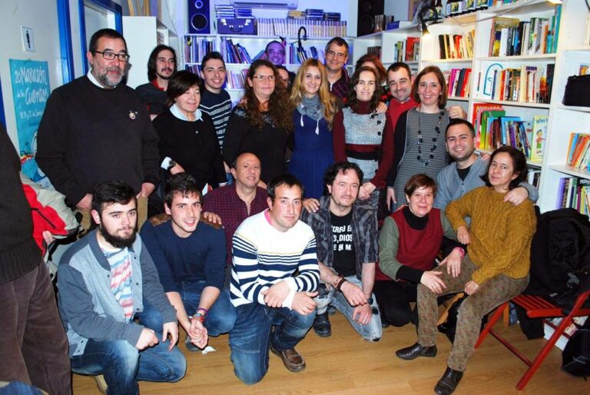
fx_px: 443
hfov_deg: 67.3
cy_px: 198
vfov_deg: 48.0
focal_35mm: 27
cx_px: 295
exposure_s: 1/60
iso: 200
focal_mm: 18
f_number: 3.5
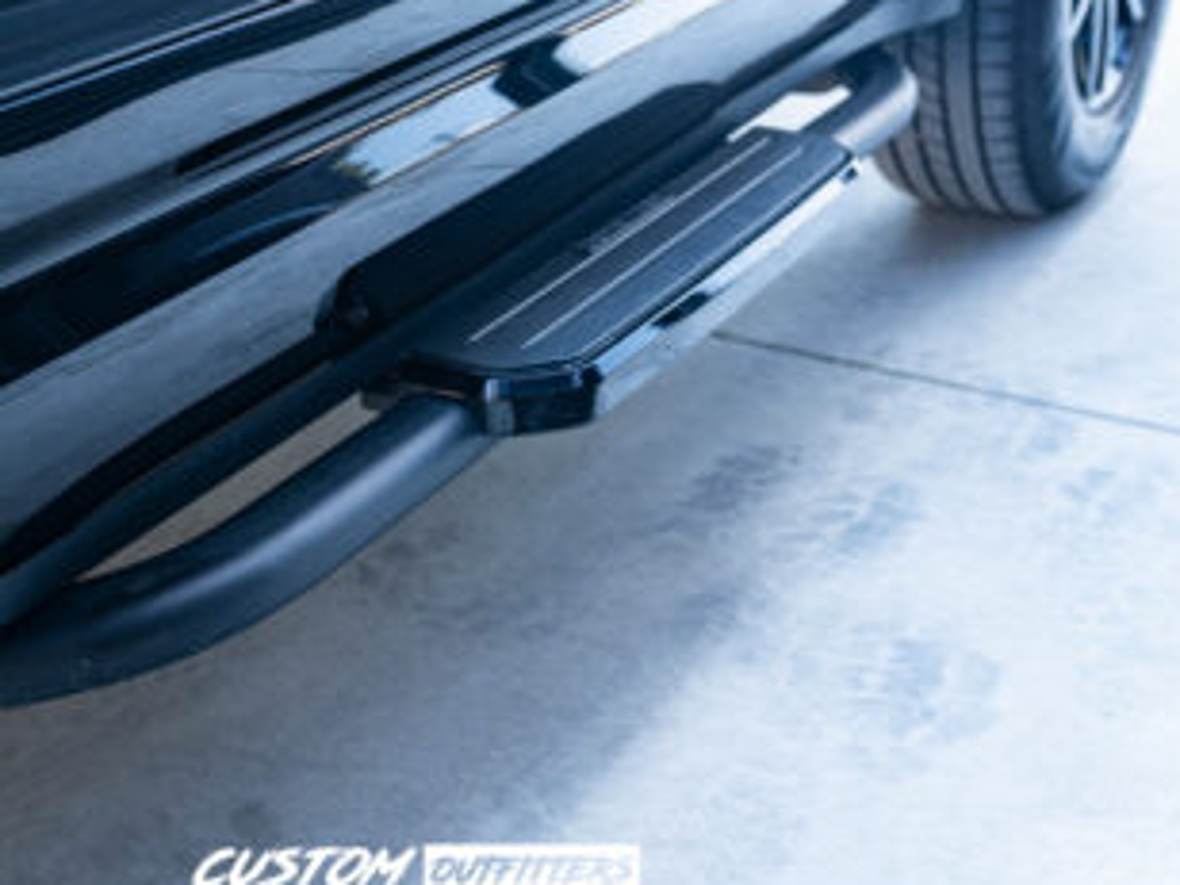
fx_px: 1500
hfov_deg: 42.5
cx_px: 416
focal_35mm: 44
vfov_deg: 32.8
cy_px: 360
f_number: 4
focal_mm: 32
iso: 500
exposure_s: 1/60
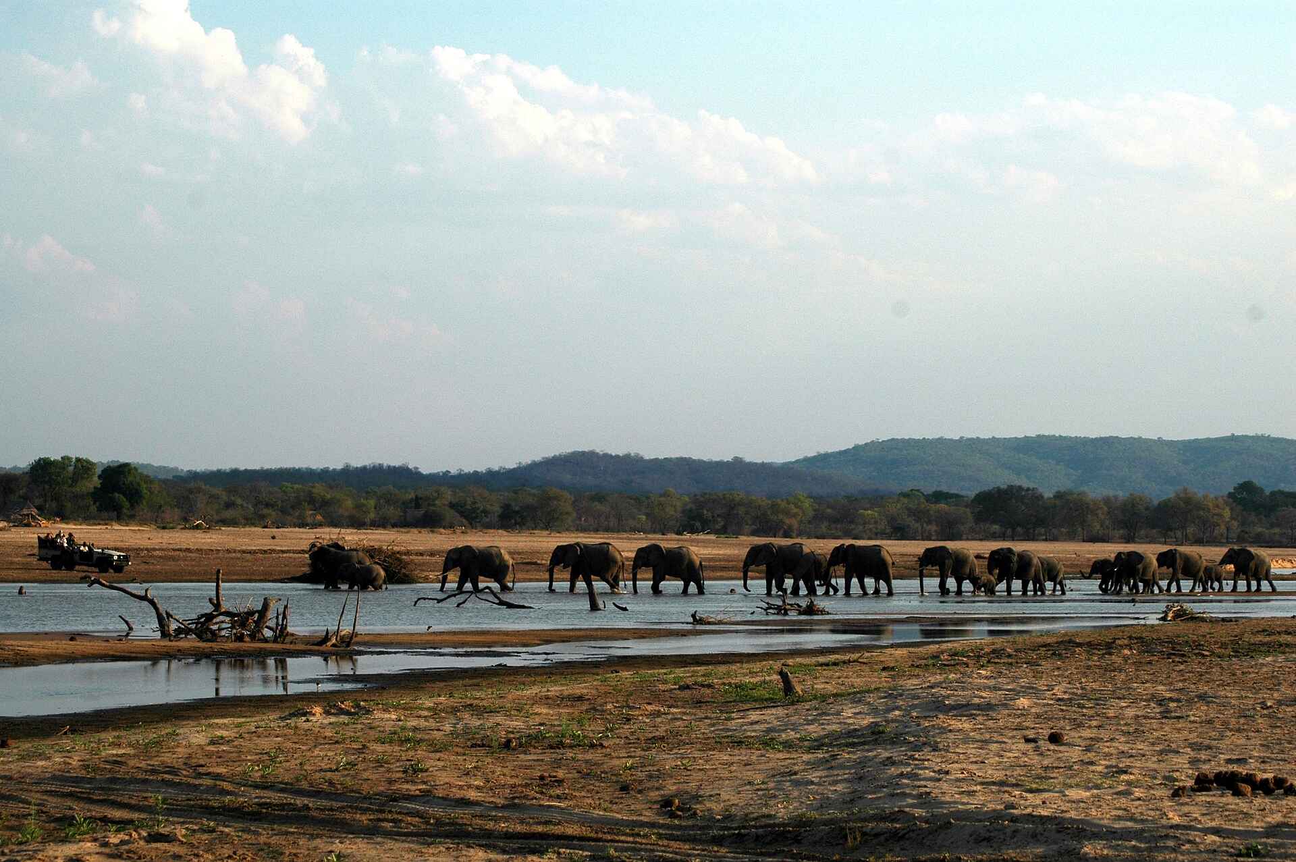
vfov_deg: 13.0
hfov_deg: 19.5
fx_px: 3777
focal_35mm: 105
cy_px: 431
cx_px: 648
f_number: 5.6
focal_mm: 70
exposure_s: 1/1000
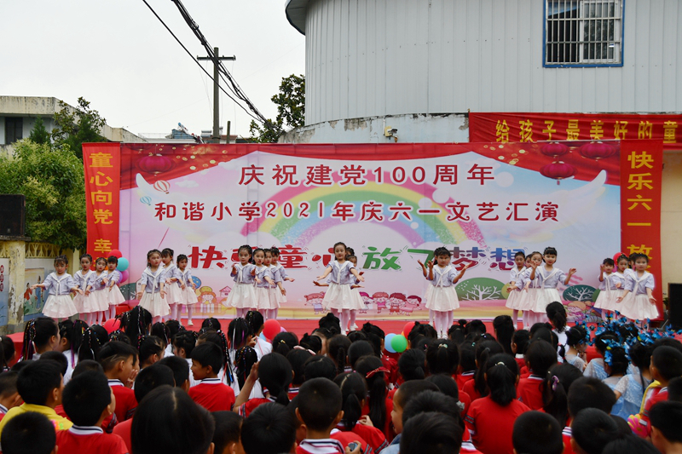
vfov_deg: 31.2
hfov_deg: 45.4
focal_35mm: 43
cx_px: 341
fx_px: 814
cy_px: 227
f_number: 5.6
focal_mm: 29
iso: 280
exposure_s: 1/250
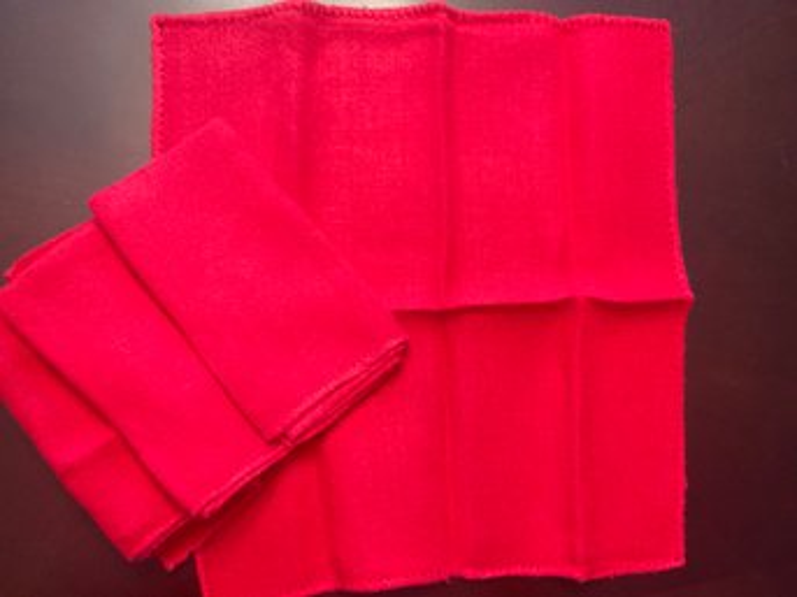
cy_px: 298
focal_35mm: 29
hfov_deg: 61.7
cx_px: 398
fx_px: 667
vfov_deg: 48.2
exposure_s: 1/40
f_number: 1.8
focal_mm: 3
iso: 250
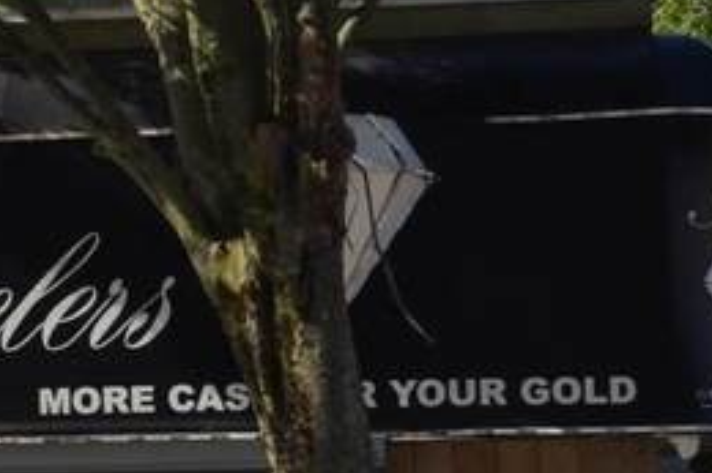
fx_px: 3795
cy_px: 349
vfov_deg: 7.1
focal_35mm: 192
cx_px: -545
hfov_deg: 10.2
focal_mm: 26
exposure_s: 1/200
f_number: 7.1
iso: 100
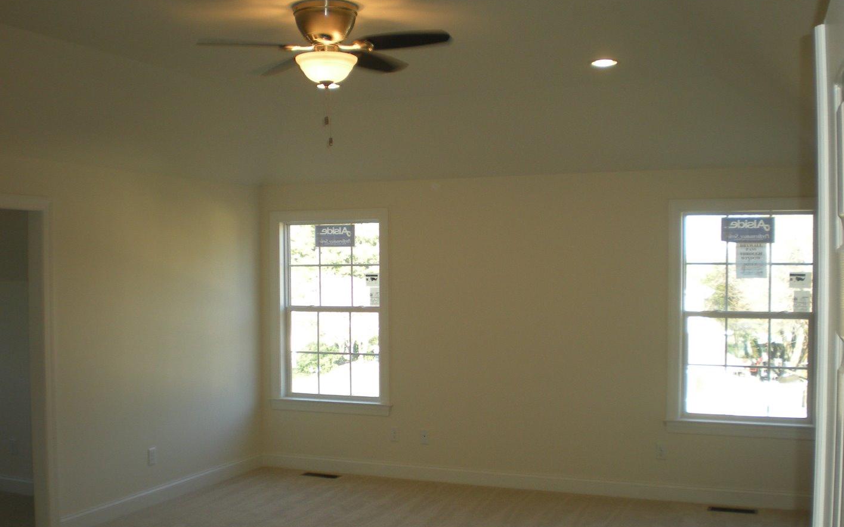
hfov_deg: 48.2
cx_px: 420
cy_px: 285
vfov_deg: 31.2
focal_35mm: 41
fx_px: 943
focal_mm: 6.3
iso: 81
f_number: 3.1
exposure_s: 1/56
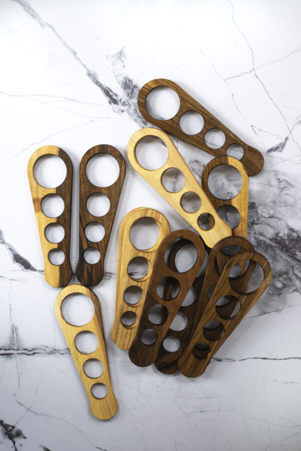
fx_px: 627
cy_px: 226
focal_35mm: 50
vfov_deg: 39.6
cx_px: 150
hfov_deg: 27.0
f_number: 4.5
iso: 250
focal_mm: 50
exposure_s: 1/125
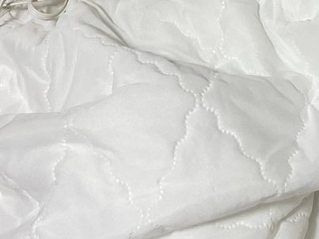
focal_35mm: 109
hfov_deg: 17.9
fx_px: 1004
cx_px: 251
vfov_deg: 12.4
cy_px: -190
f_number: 1.8
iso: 64
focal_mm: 3
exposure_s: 1/60
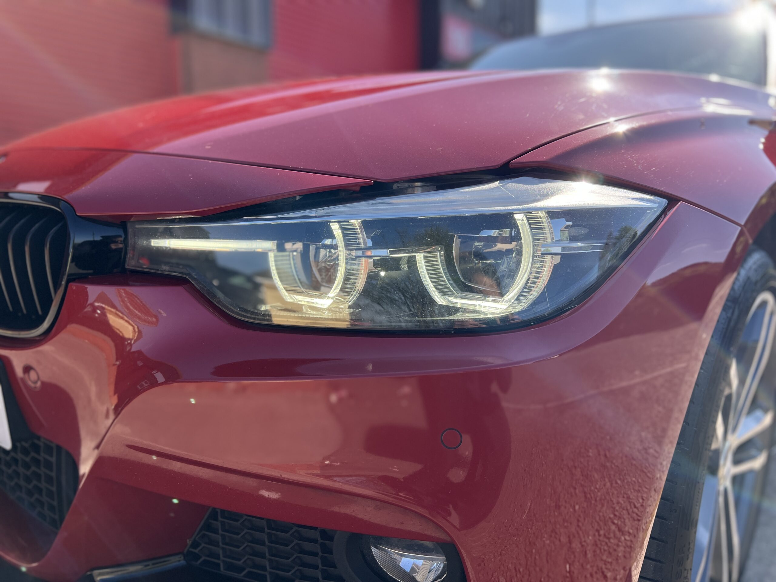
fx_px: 583
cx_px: 388
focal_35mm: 26
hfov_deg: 67.3
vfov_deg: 53.1
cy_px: 291
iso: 50
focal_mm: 5.7
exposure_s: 1/2252
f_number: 1.5
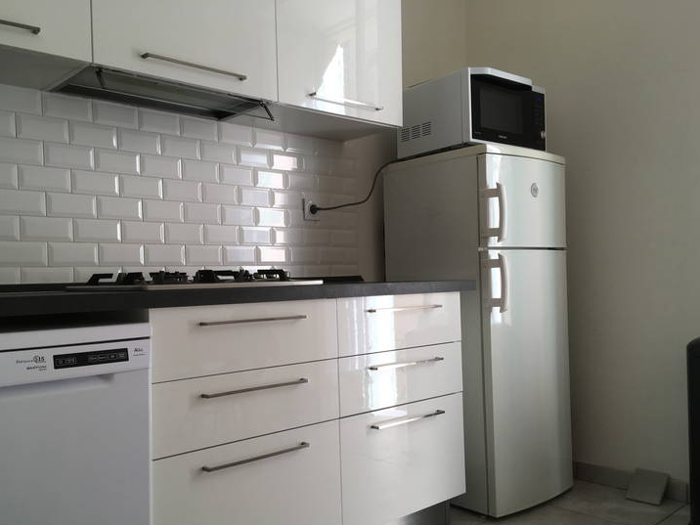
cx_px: 338
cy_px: 288
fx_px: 647
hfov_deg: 56.8
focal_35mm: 32
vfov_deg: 44.1
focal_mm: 4.15
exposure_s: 1/100
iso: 25
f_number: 2.2
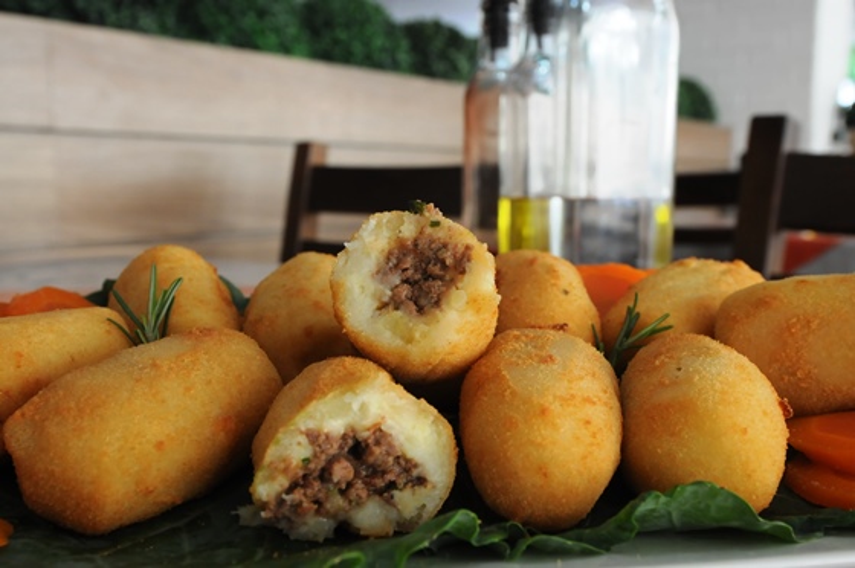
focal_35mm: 36
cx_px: 428
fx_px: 854
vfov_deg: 36.8
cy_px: 284
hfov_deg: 53.2
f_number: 6.3
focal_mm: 24
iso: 800
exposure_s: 1/100
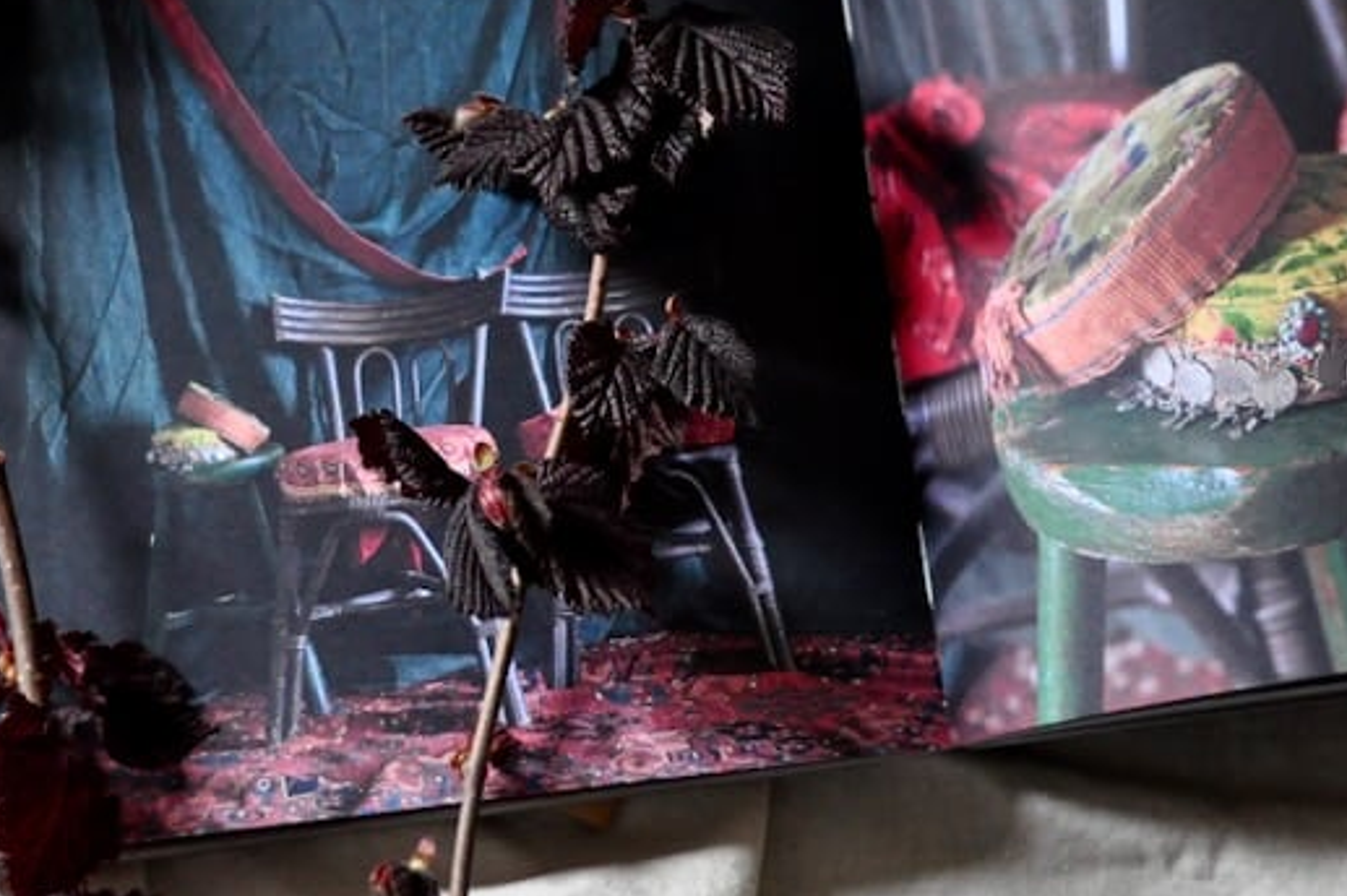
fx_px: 5422
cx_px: 370
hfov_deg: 14.1
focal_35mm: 145
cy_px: 288
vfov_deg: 9.4
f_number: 1.8
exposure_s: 1/125
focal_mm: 50
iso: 1250
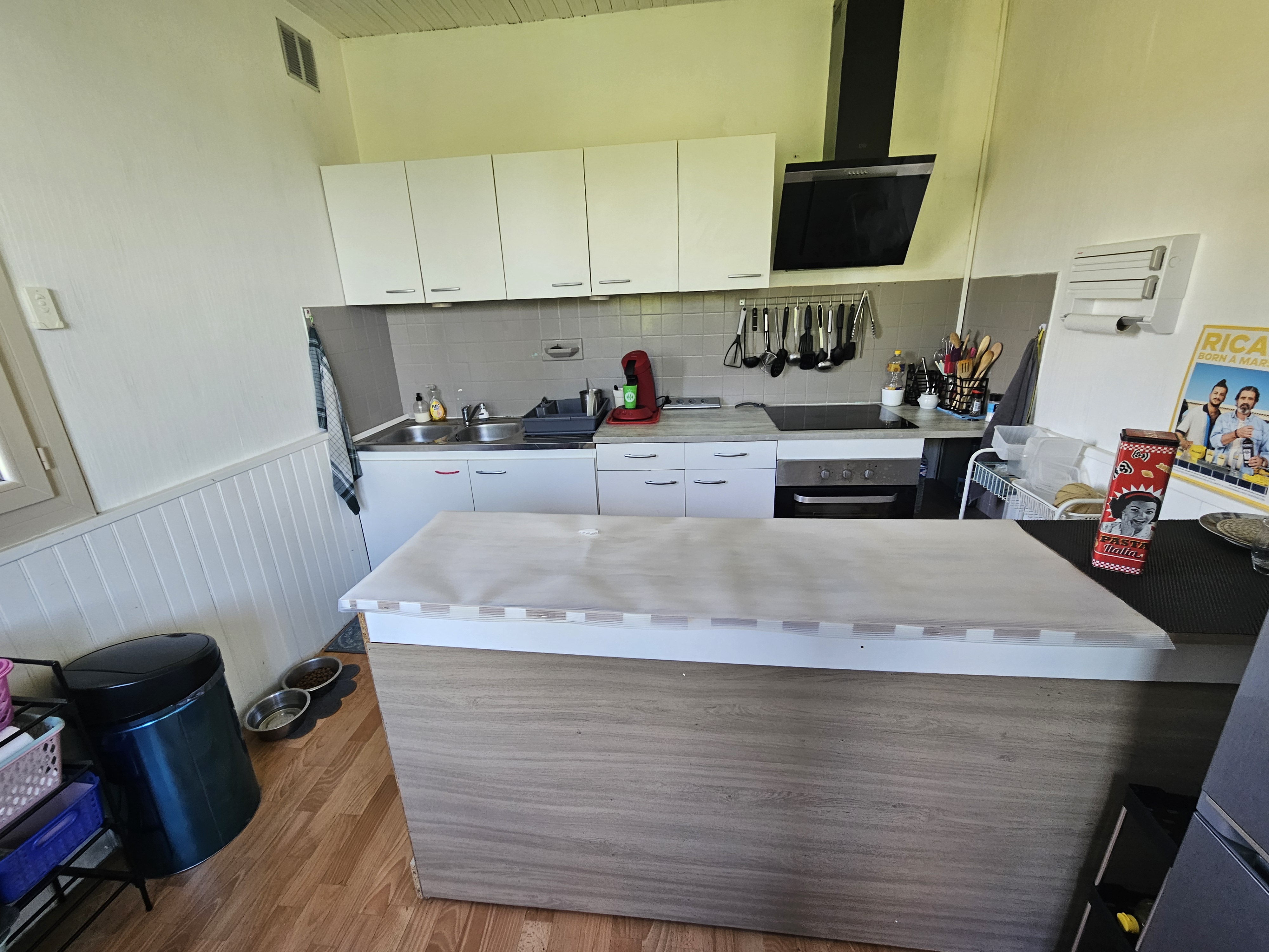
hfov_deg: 106.2
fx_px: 477
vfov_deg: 89.9
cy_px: 476
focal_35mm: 13
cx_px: 634
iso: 100
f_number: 2.2
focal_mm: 2.2
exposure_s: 1/50
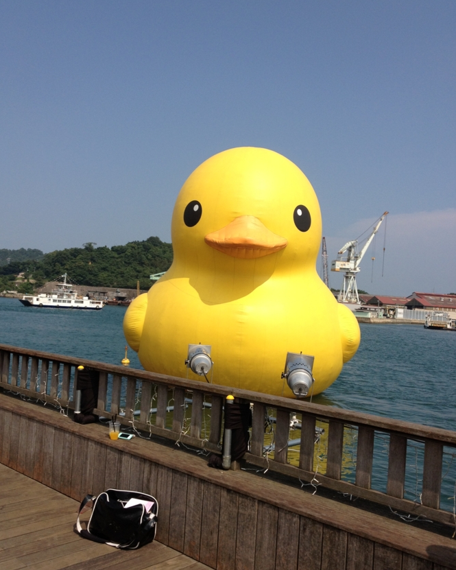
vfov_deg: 49.1
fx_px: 624
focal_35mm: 37
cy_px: 292
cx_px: 225
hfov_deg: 40.1
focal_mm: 4.28
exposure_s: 1/2304
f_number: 2.4
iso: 64
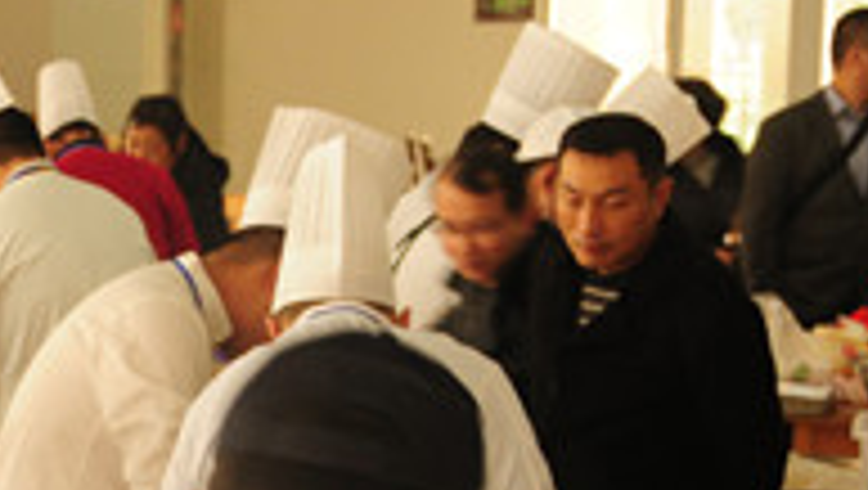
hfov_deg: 11.3
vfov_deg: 6.5
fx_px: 4308
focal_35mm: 187
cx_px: -103
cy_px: 544
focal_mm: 46
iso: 640
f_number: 5
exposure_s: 1/20
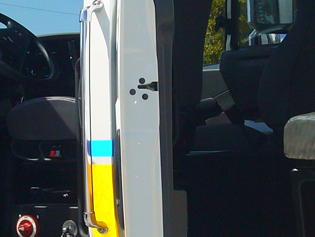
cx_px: 81
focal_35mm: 156
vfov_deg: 9.5
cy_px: 164
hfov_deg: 12.6
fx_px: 1420
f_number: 7.1
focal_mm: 6.9
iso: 80
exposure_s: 1/320
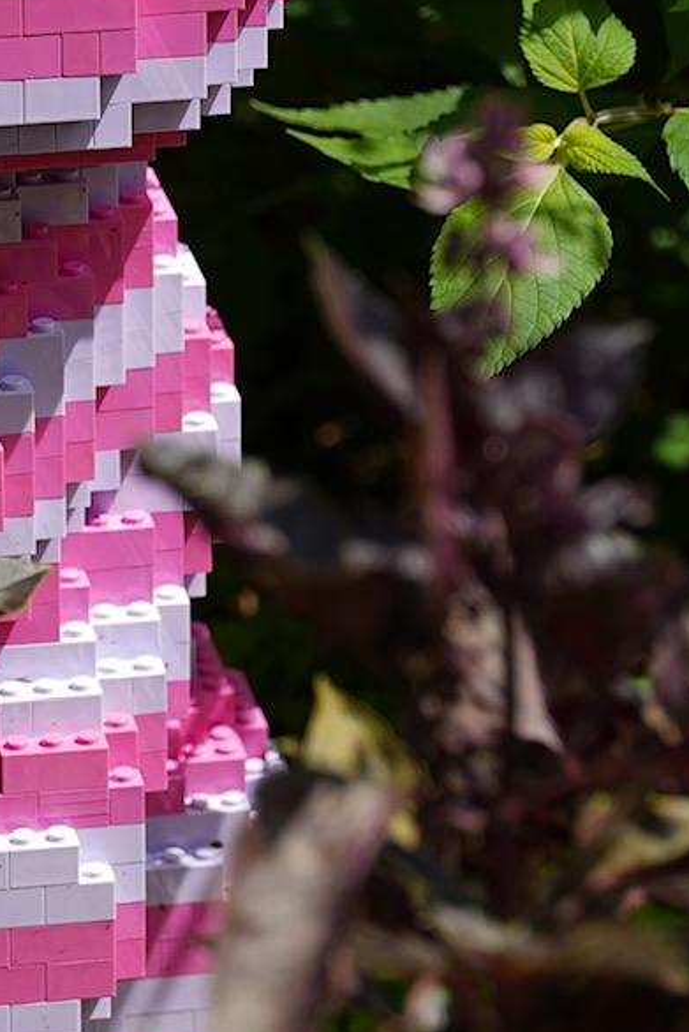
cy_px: 294
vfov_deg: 8.7
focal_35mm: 236
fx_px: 6771
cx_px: 106
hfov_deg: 5.8
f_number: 3.2
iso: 50
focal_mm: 40
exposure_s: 1/250
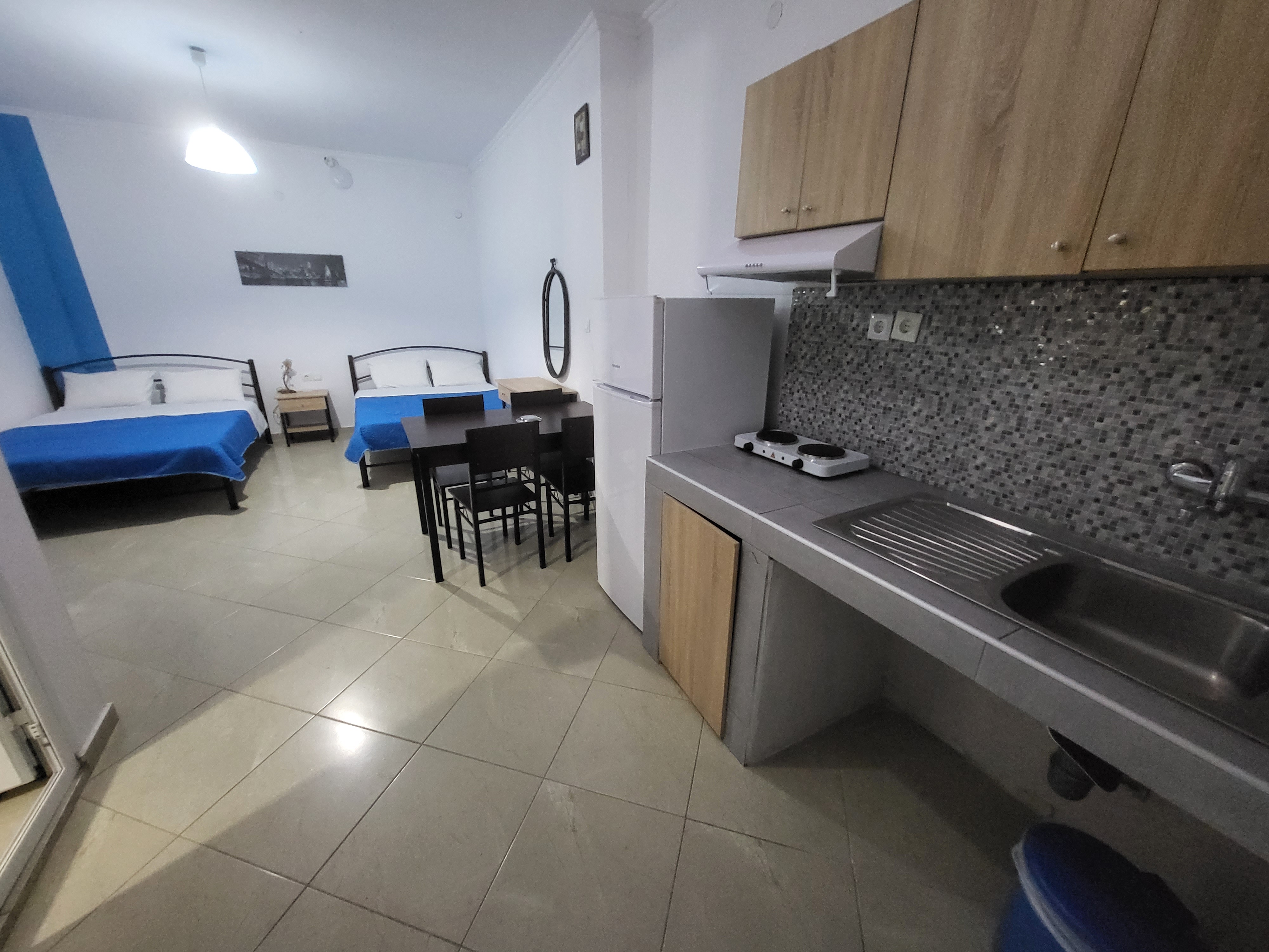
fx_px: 477
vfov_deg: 89.9
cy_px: 476
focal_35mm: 13
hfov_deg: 106.2
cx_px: 634
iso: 800
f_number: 2.2
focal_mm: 1.74
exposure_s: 1/25
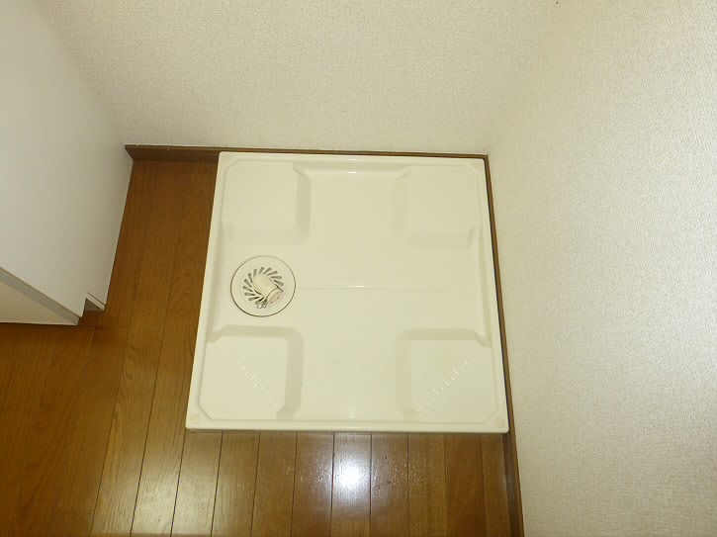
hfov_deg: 71.6
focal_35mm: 24
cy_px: 268
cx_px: 358
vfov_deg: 56.8
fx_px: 497
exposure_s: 1/60
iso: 400
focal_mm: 4.3
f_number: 3.3
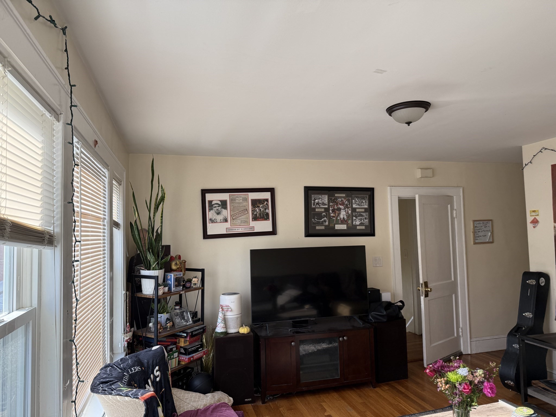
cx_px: 278
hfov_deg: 71.6
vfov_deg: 56.8
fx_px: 385
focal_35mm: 24
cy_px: 208
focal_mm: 6.76
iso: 100
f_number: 1.78
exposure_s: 1/266
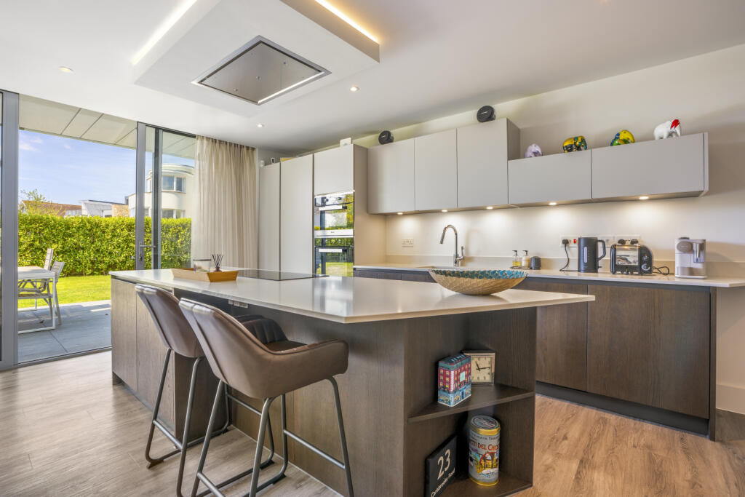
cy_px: 248
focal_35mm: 16
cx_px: 372
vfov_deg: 73.8
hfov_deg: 96.7
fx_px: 331
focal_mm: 16
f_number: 11
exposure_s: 1/1.67
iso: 200
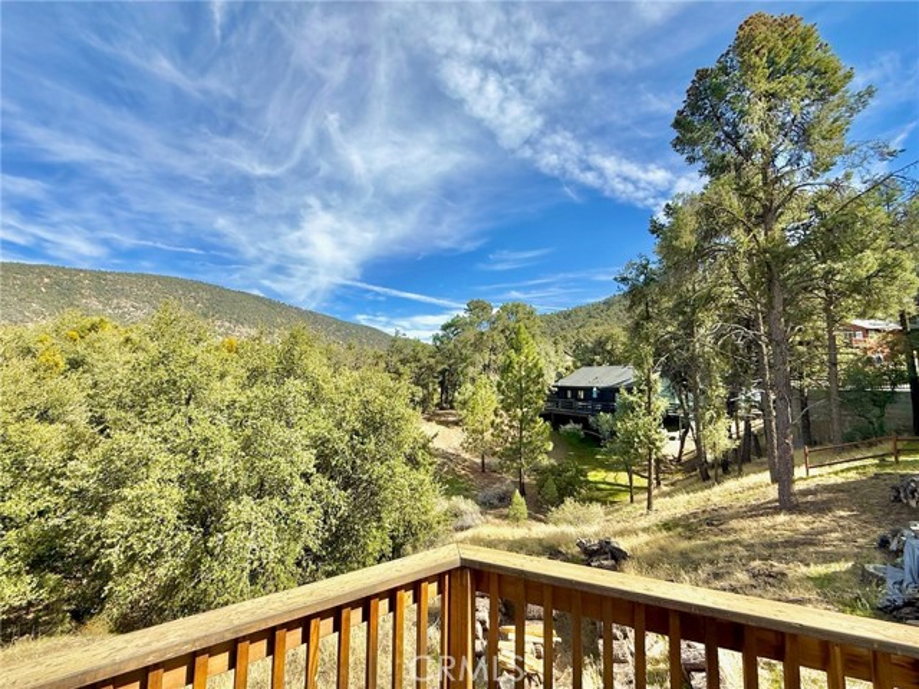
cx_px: 460
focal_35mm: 14
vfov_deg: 85.7
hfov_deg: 102.1
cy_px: 344
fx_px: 372
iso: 50
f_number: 2.2
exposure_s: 1/1613
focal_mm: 2.22
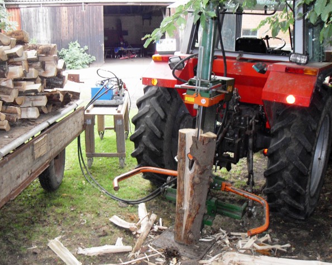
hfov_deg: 46.8
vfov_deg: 38.2
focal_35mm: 39
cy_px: 132
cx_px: 161
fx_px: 383
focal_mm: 6.3
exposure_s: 1/45
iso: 200
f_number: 2.8
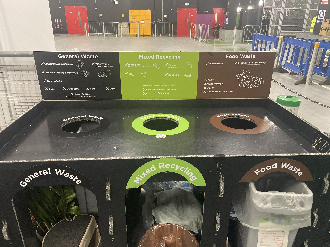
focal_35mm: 26
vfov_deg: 53.1
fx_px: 248
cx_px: 165
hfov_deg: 67.3
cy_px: 124
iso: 250
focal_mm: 4.2
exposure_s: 1/50
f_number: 1.6
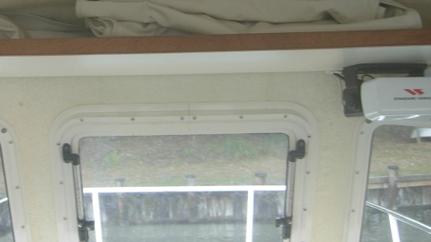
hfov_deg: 34.6
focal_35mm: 60
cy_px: 11
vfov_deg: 19.6
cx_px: 145
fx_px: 686
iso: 50
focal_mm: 7.5
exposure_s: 1/34.8
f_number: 2.7
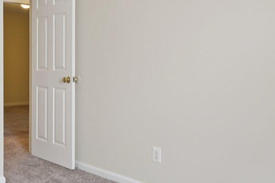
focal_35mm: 48
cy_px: 66
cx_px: 36
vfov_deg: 28.0
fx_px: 367
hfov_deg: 38.7
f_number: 8
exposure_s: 1/40
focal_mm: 14
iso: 360
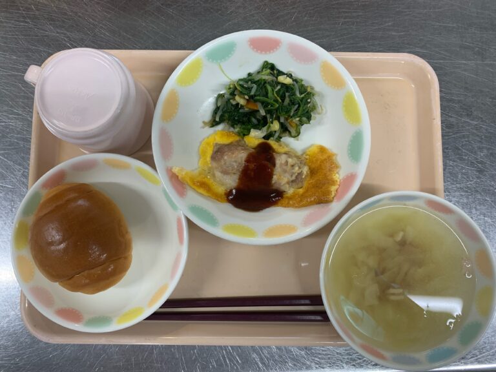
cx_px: 248
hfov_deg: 67.3
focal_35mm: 26
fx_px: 373
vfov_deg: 53.1
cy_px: 186
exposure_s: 1/60
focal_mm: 4.25
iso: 64
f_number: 1.8
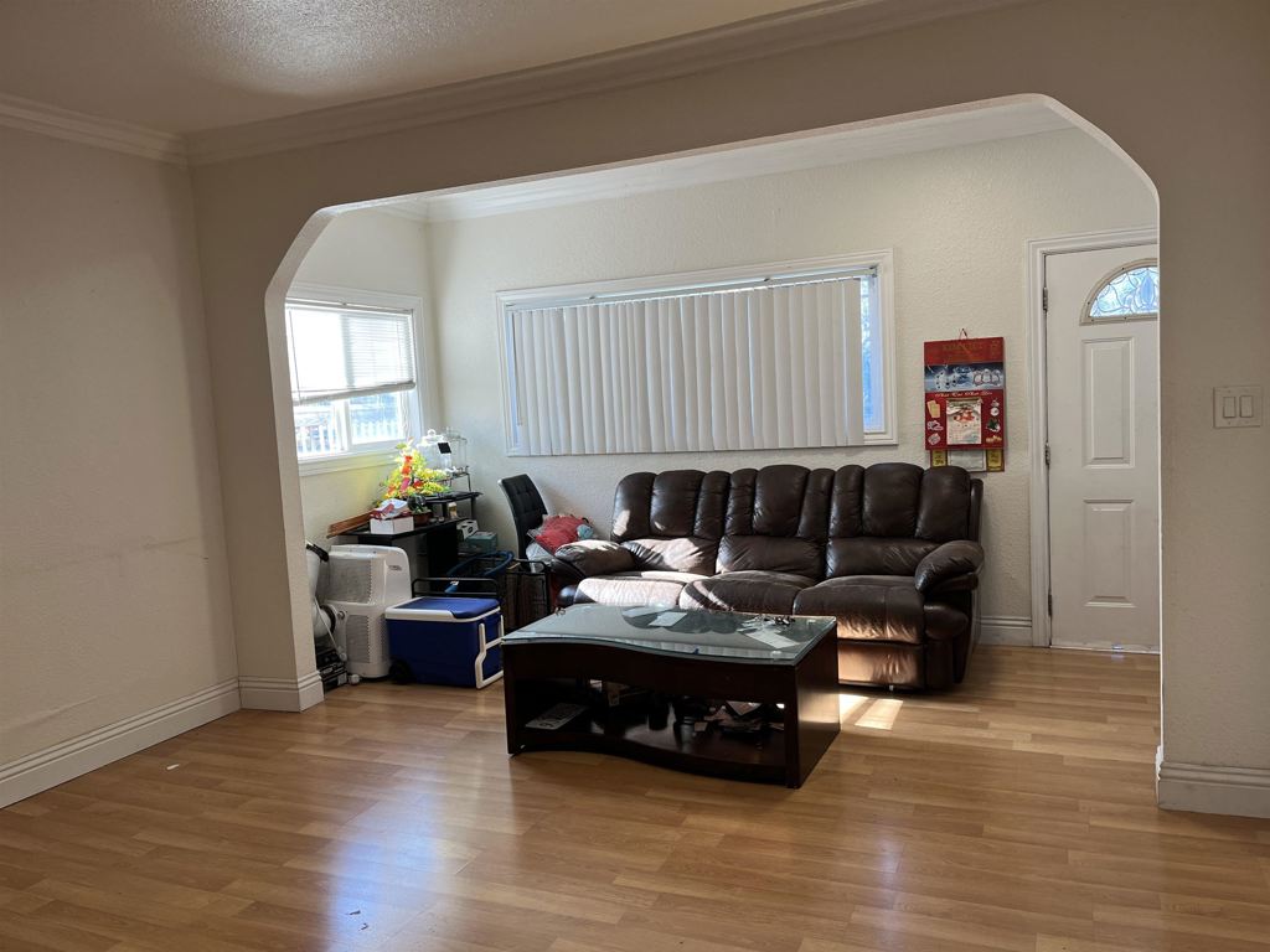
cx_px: 635
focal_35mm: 26
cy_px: 476
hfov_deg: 67.3
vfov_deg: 53.1
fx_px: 954
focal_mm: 5.1
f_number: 1.6
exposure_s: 1/120
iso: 80
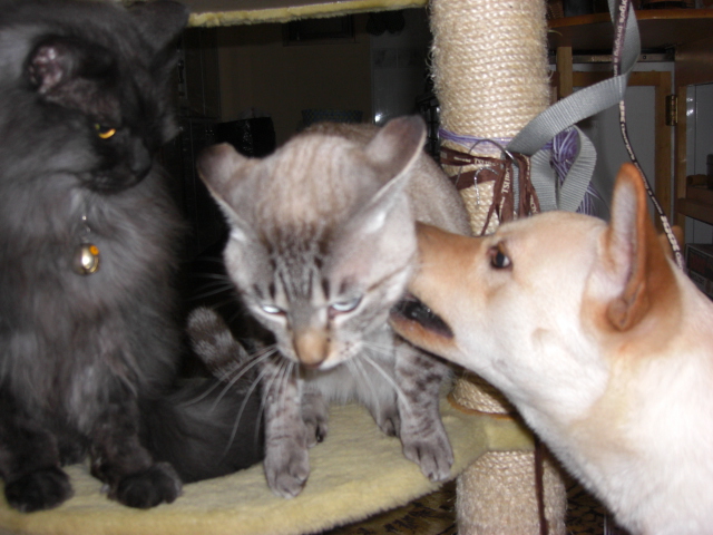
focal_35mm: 38
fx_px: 783
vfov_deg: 37.7
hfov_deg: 49.0
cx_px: 356
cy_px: 268
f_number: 2.8
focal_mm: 7.9
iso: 200
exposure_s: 1/60
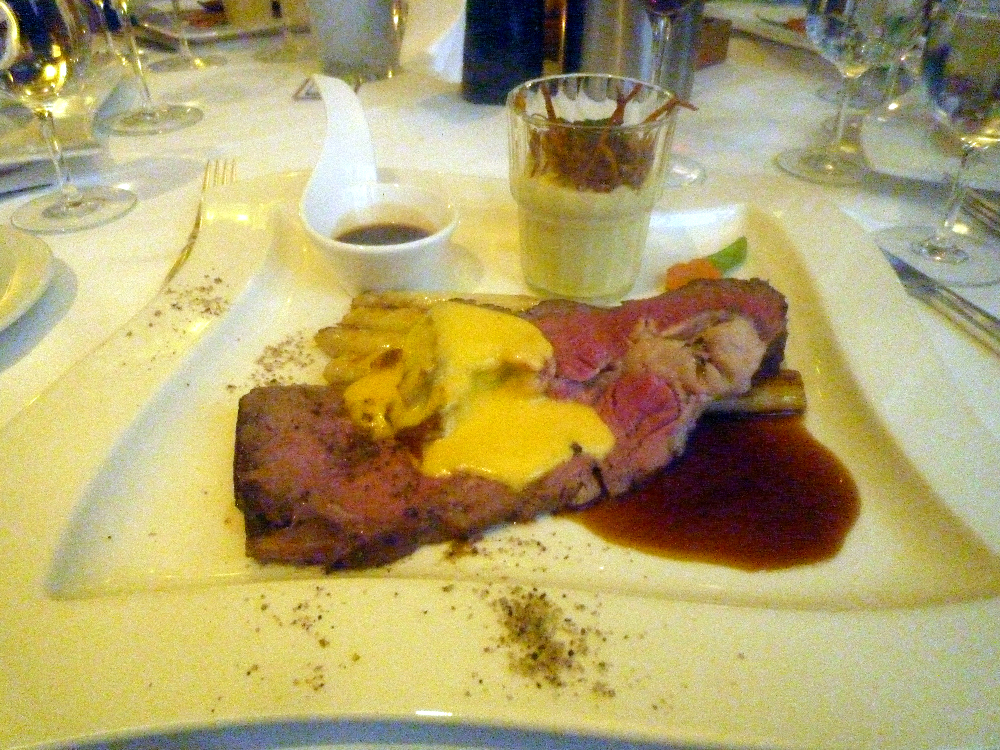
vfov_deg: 54.9
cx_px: 500
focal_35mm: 25
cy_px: 375
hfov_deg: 69.4
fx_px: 722
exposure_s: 1/50
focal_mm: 4.4
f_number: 2.8
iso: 1600
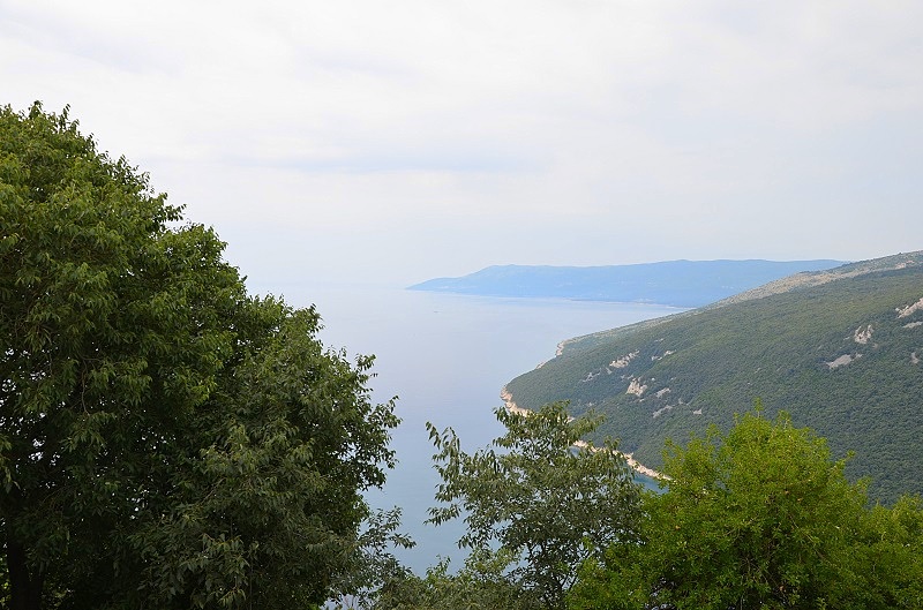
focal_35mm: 36
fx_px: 921
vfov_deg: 36.7
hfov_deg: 53.2
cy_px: 305
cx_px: 462
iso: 140
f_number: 8
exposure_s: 1/250
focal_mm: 24
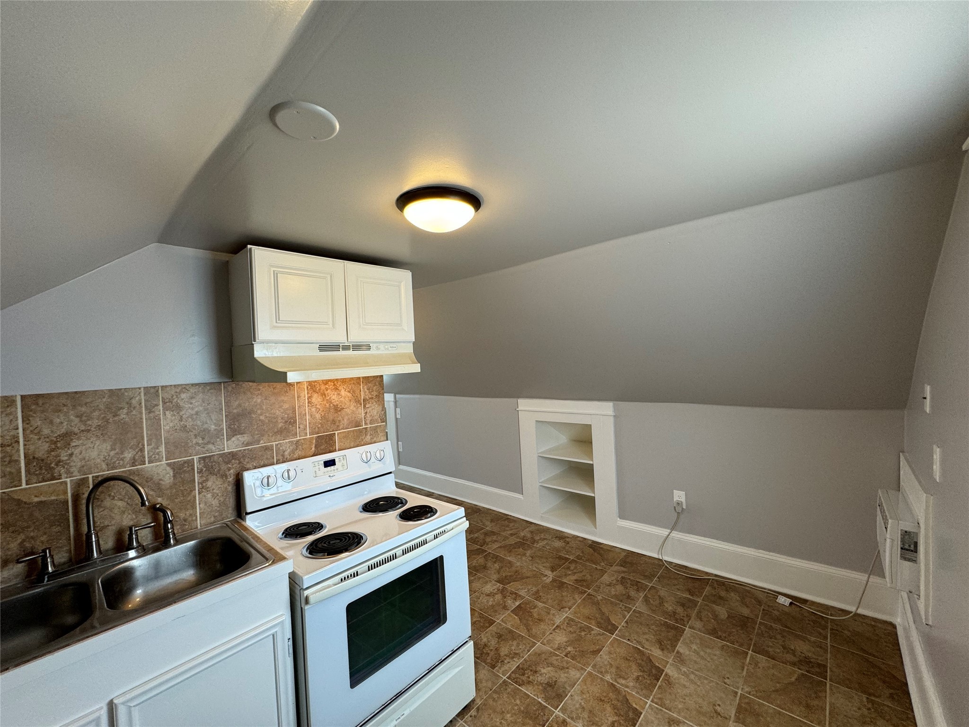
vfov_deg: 85.7
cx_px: 484
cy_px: 364
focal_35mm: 14
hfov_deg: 102.1
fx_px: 392
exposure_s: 1/120
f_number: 2.2
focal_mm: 2.22
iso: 100
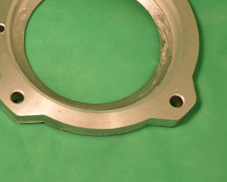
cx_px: -16
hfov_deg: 21.2
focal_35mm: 86
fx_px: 578
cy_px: 39
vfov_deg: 17.7
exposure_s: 1/40
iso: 360
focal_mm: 27
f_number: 20
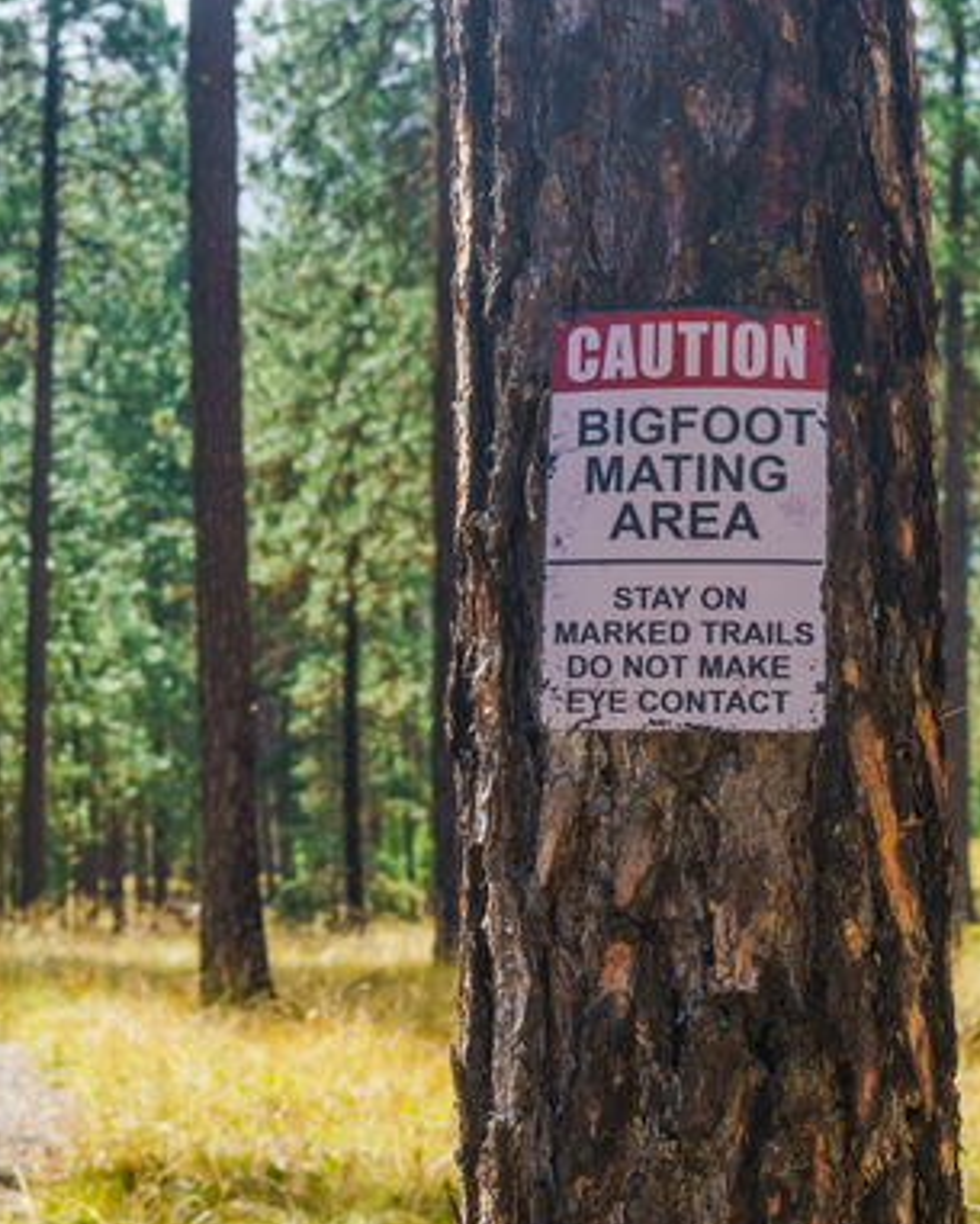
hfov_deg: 15.7
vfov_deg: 19.5
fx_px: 3552
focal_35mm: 98
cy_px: 715
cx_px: 482
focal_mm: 55
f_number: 8
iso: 640
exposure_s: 1/640
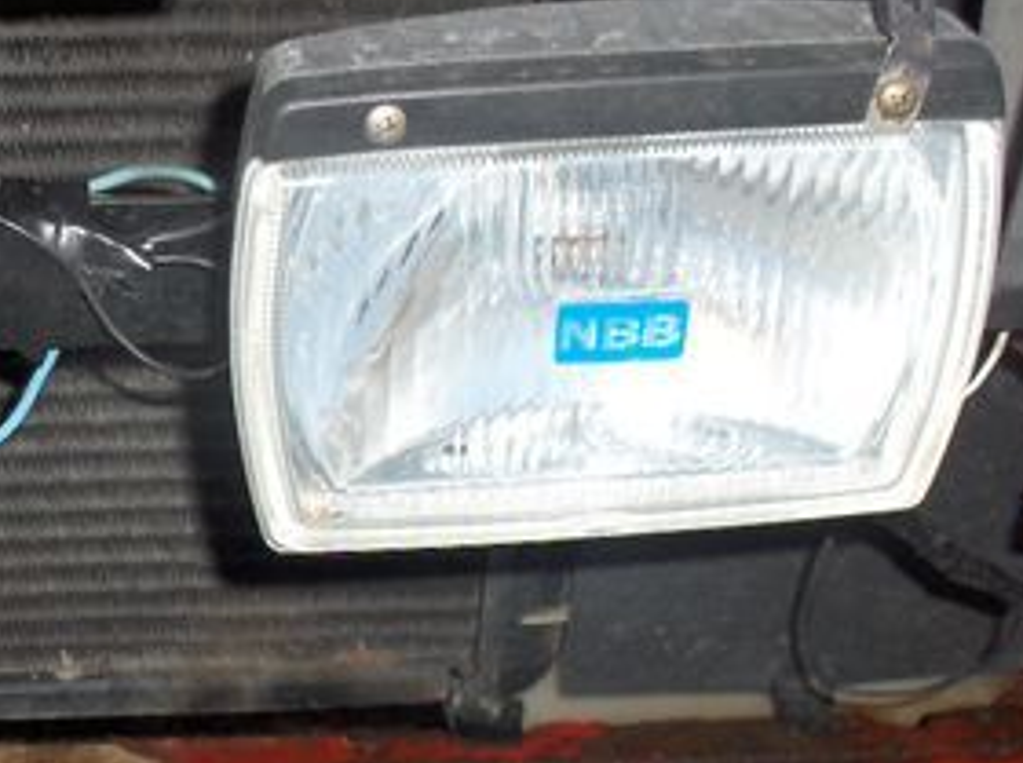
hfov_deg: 28.4
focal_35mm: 64
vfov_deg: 22.8
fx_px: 1888
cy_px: 500
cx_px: -4
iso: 54
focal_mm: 5.8
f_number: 2.8
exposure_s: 1/60
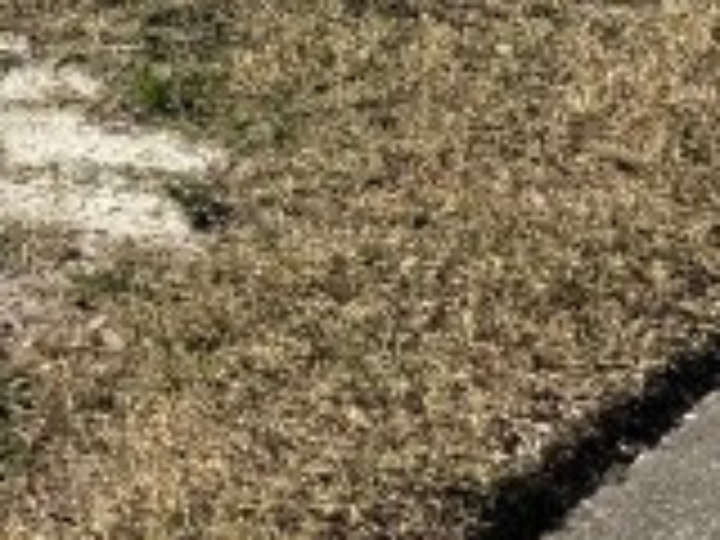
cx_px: -958
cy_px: -1048
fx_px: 3203
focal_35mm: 154
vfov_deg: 8.3
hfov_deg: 11.0
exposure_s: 1/6410
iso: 80
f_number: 1.78
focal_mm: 6.76
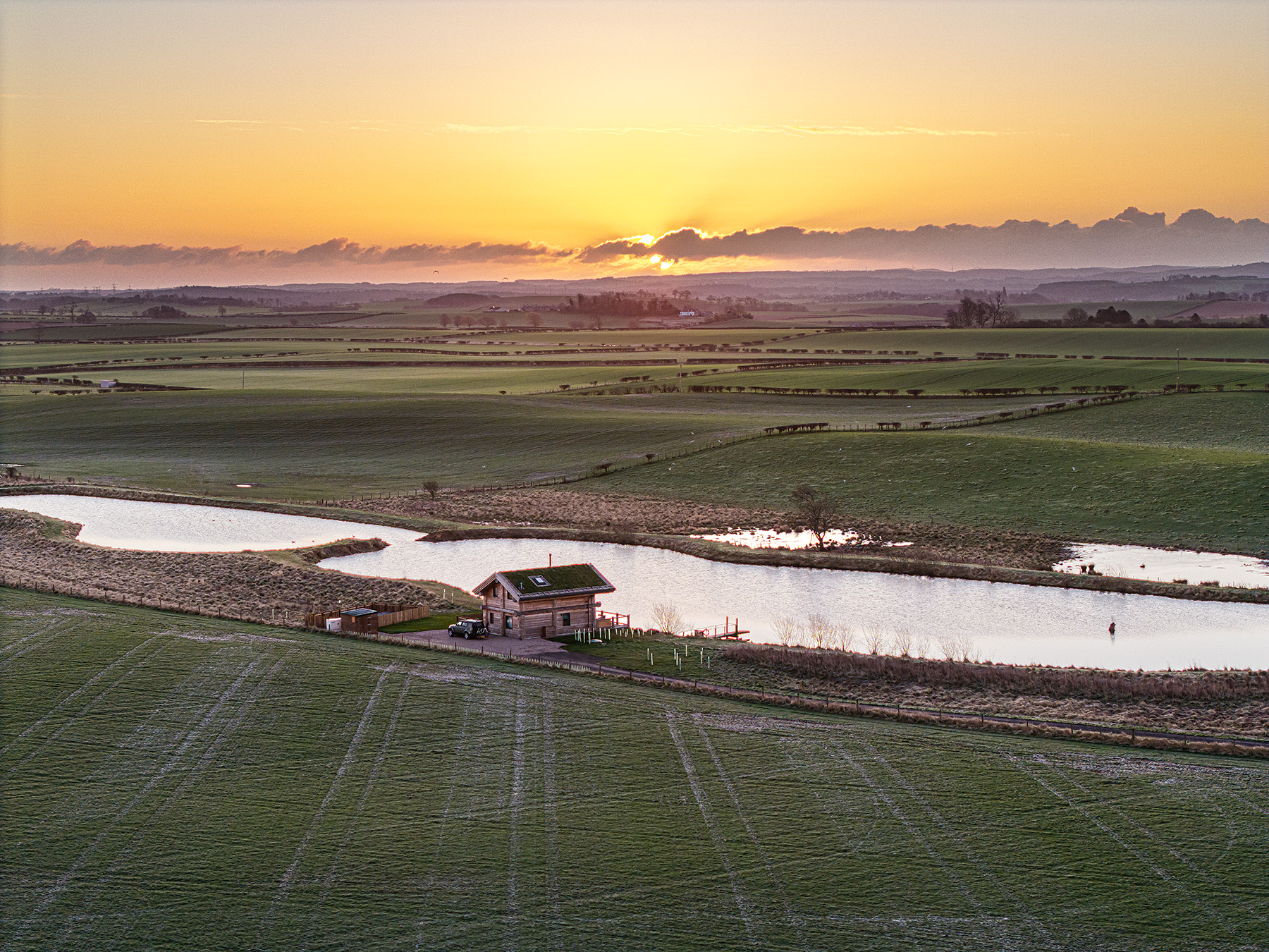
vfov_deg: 21.0
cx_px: 634
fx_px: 2566
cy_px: 476
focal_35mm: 70
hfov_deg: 27.8
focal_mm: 19.35
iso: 200
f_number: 2.8
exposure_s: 1/500
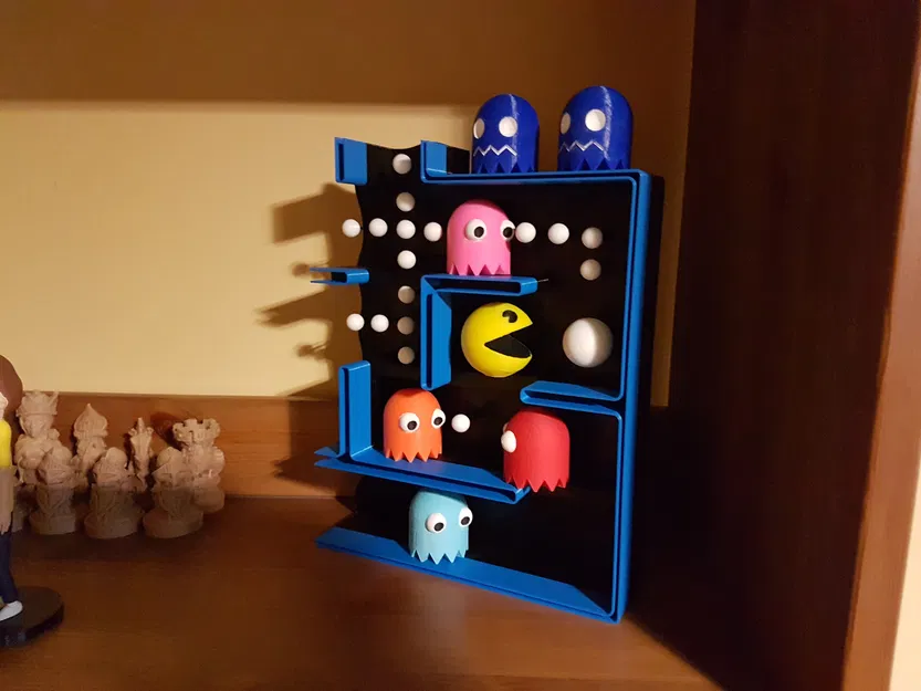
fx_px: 692
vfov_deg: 53.1
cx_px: 460
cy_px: 346
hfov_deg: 67.3
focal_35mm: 26
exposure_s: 1/10
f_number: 1.7
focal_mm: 4.2
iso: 640
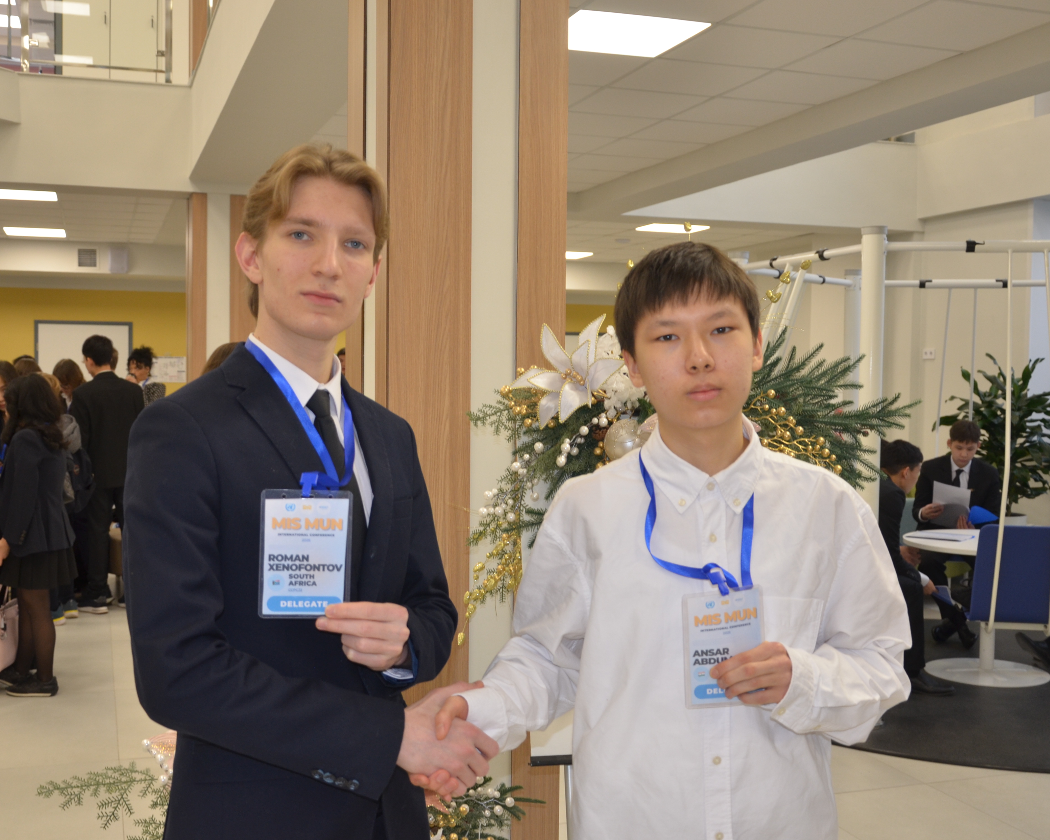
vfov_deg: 36.5
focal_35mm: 41
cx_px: 511
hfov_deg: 44.8
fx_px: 1274
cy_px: 419
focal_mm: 24
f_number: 3.8
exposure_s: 1/60
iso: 400
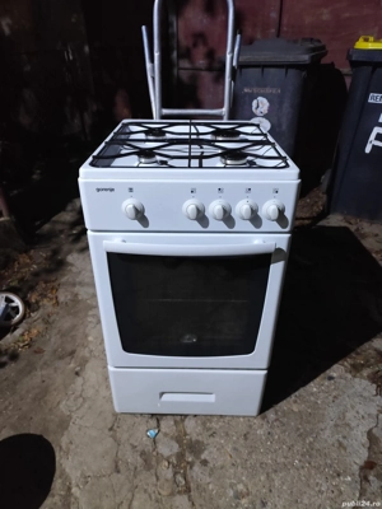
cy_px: 254
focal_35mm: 23
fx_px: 338
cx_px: 191
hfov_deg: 58.9
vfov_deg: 73.9
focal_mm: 6.19
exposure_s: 1/16.7
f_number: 1.65
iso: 2000
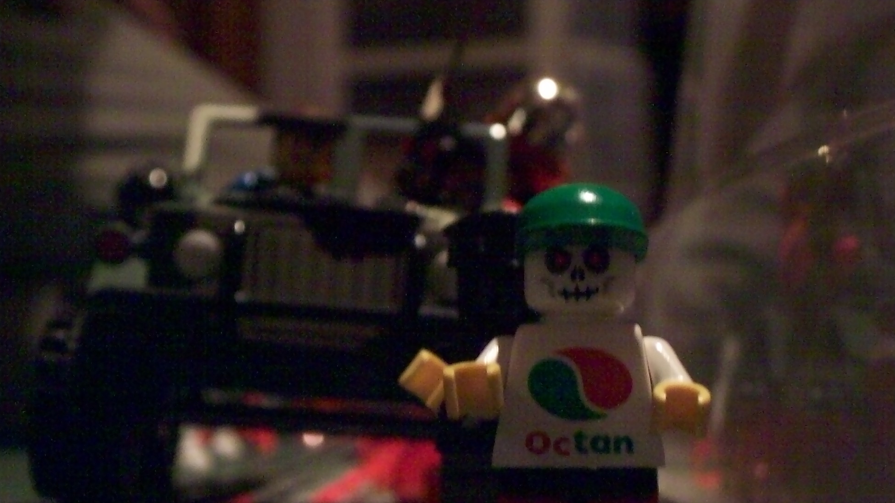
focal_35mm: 101
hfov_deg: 21.2
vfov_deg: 12.0
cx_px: 422
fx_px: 2397
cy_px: 222
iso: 160
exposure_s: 1/8
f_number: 3.8
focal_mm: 11.6
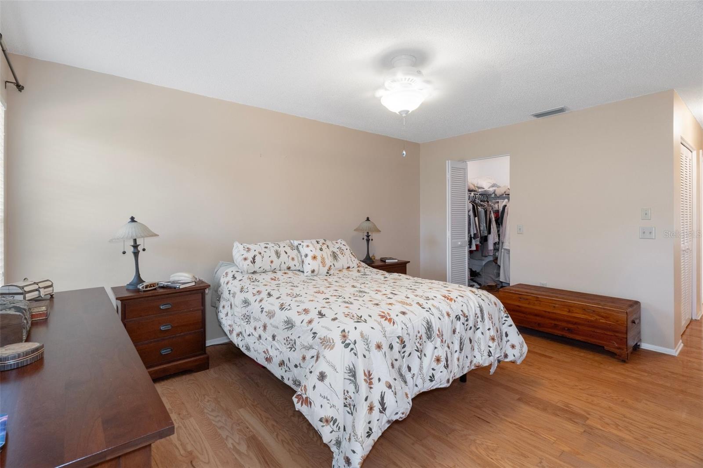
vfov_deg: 72.0
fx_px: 322
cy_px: 234
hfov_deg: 95.0
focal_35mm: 16
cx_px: 352
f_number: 8
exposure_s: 1/2
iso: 320
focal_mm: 11
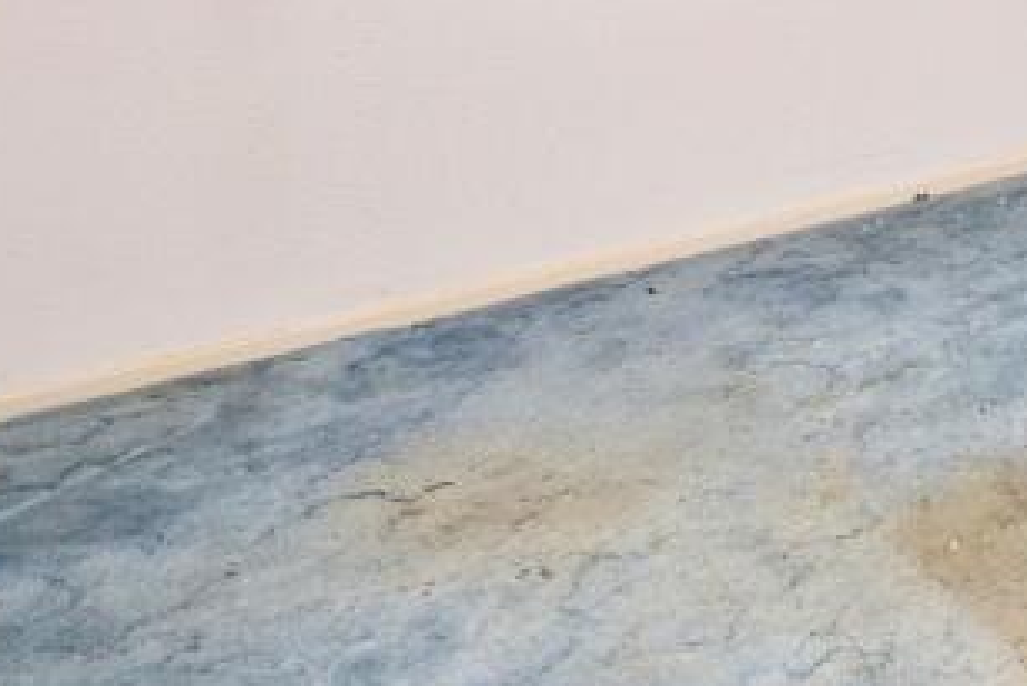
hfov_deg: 28.9
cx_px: 1452
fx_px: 1427
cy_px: -283
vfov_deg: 23.0
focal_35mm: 50
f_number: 9
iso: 800
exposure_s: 1/100
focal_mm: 10
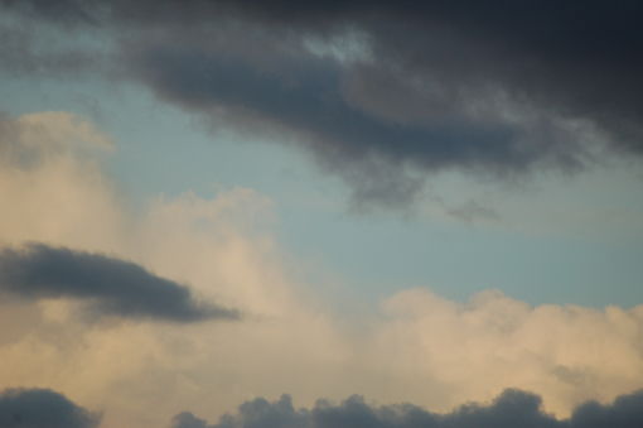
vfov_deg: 3.0
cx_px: 322
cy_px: 214
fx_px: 8030
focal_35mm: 450
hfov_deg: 4.6
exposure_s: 1/640
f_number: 5.6
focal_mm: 300
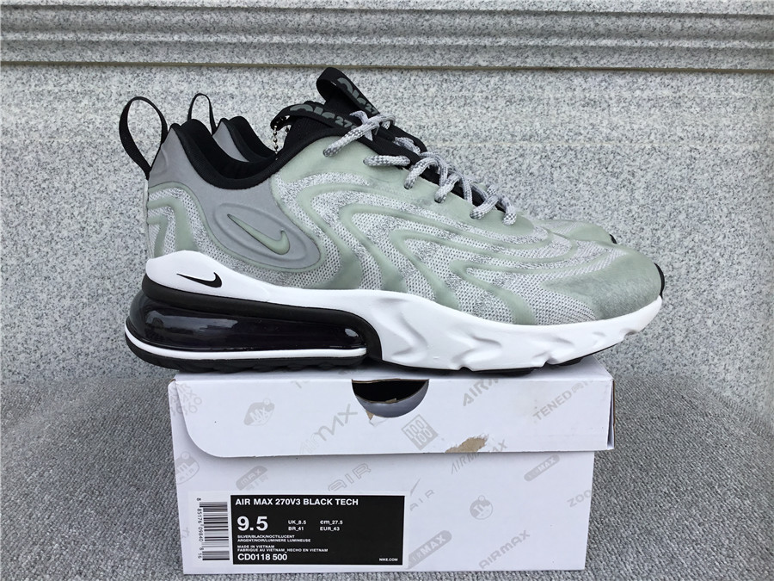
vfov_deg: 45.4
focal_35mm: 31
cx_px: 387
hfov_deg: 58.4
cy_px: 290
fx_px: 693
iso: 25
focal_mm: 3.3
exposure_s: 1/562
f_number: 2.4
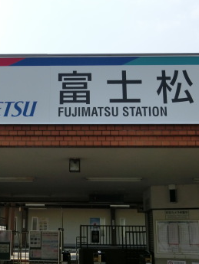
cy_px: 81
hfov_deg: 23.2
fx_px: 483
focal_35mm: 63
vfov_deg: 30.4
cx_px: 62
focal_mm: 6
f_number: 7.8
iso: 80
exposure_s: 1/320
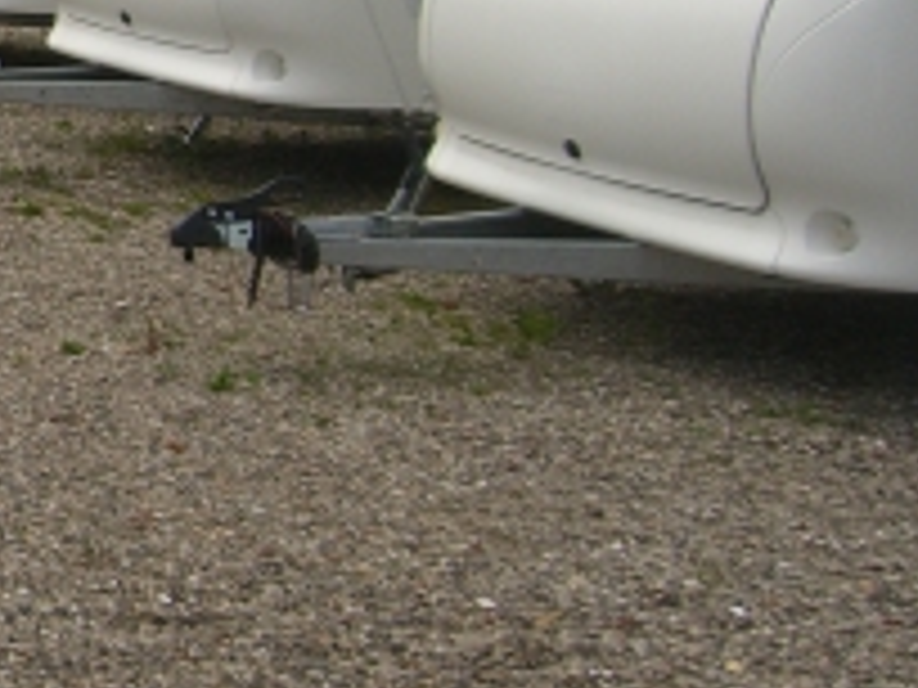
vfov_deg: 12.2
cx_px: -428
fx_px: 3156
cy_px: -85
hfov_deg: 15.4
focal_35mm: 119
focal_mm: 6.2
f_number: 4.3
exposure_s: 1/800
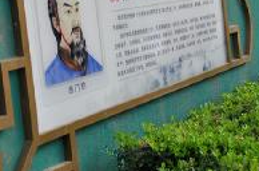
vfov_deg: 13.6
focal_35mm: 99
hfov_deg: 20.3
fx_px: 710
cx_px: 235
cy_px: 13
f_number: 4.2
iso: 200
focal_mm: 32
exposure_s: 1/500
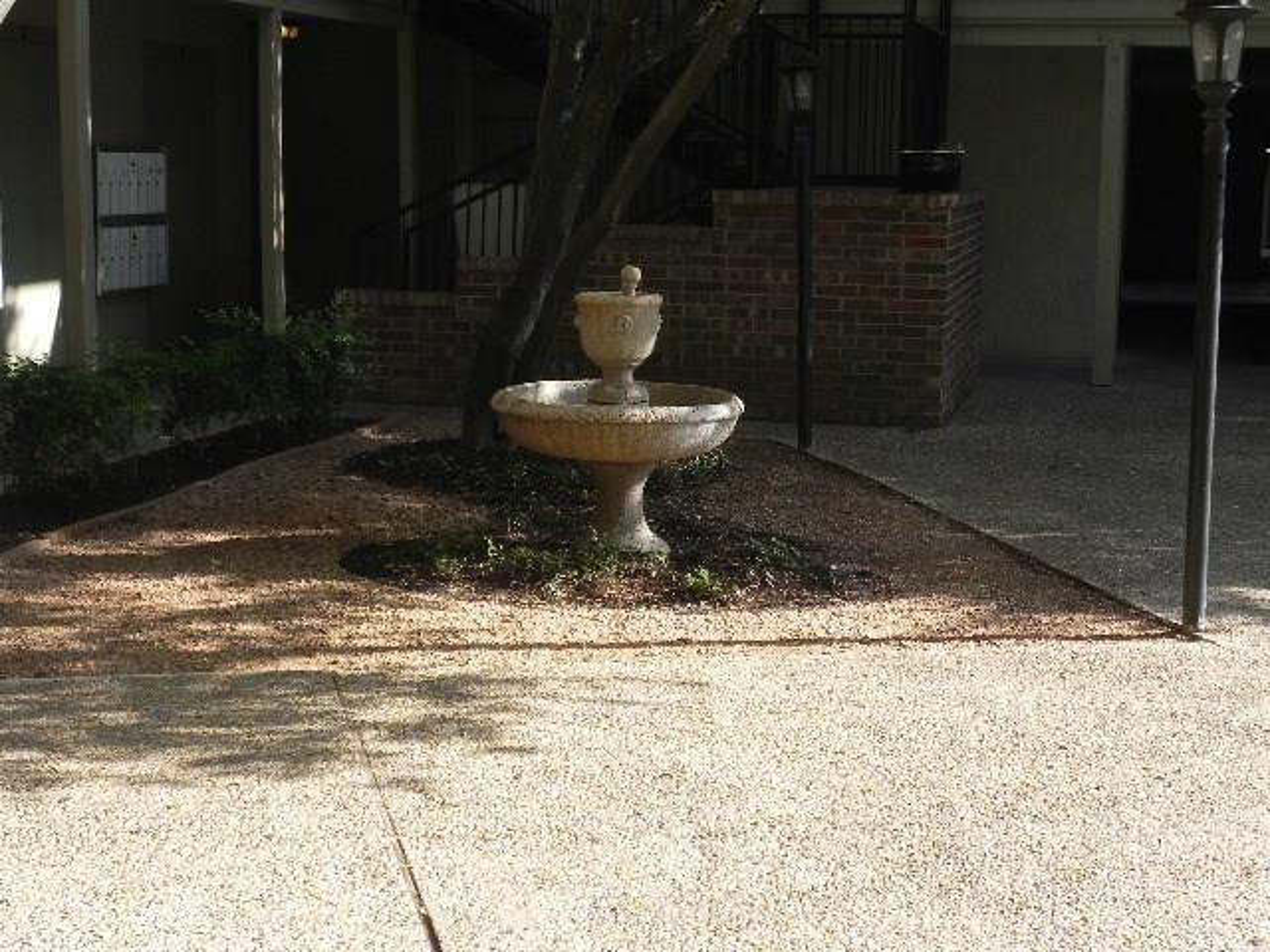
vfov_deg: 25.2
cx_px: 635
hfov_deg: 33.2
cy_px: 476
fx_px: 2128
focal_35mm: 58
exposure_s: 1/170
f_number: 5
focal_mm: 10.3
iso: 160
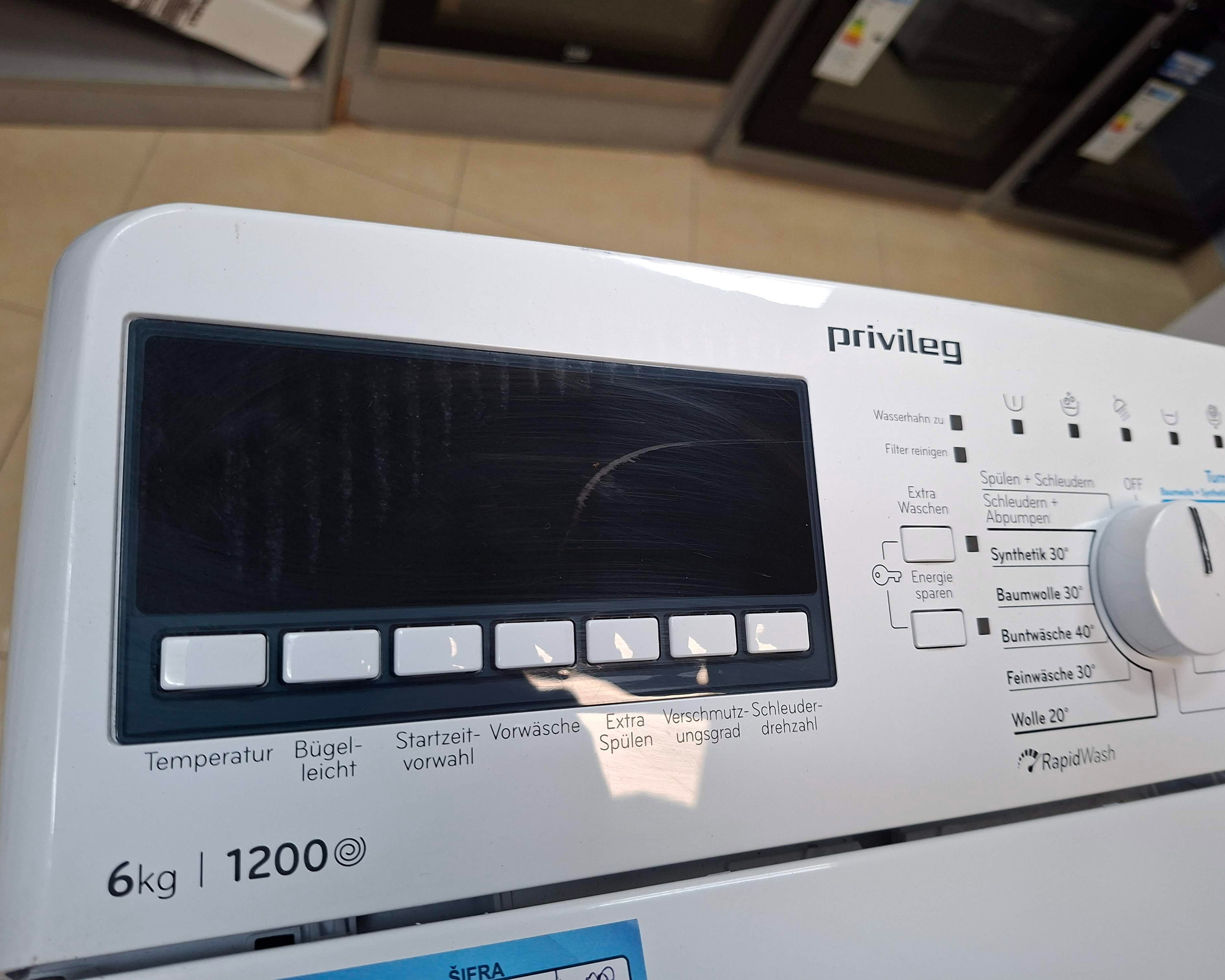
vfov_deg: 58.8
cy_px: 489
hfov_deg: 70.3
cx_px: 632
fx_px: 870
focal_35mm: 24
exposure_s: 1/100
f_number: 1.8
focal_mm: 5.54
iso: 250
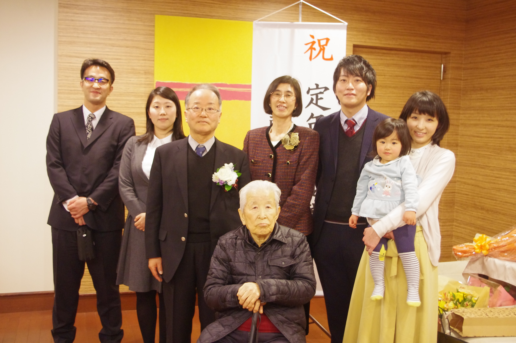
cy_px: 172
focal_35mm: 42
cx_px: 258
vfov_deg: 31.8
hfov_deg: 46.4
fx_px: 601
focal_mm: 28.13
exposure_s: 1/25
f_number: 4
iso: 2000
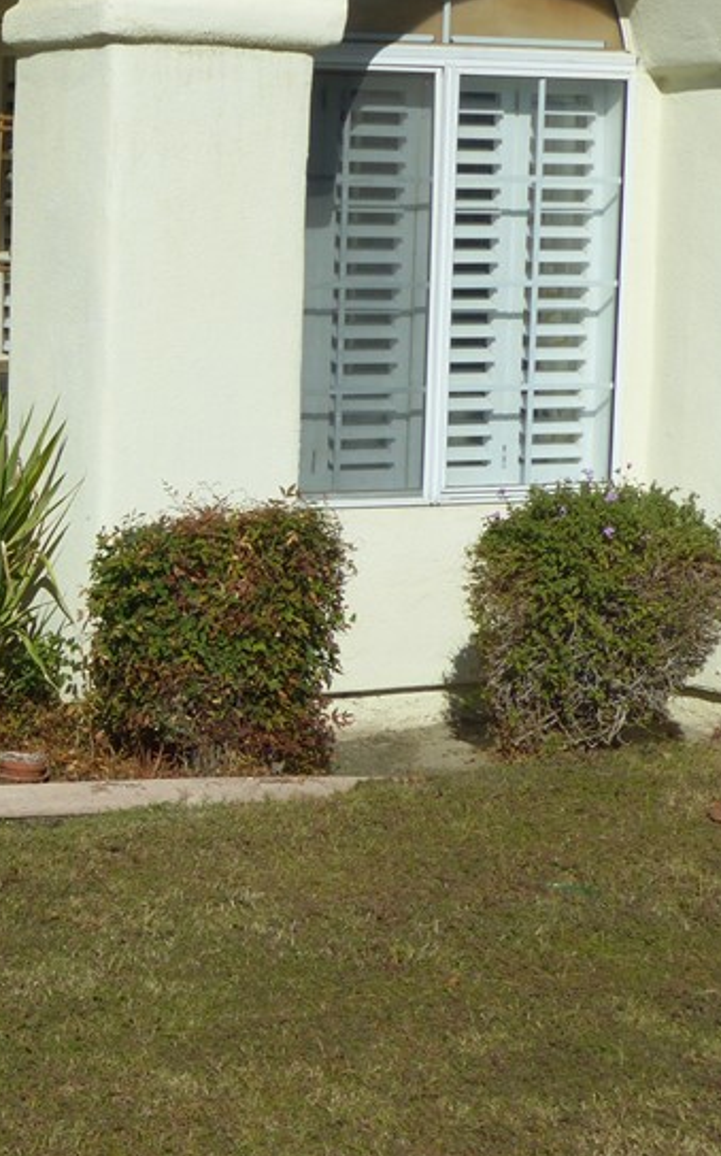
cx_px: -238
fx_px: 2643
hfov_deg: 14.8
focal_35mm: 84
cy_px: 426
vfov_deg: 24.6
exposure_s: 1/800
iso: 100
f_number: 4
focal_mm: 7.6
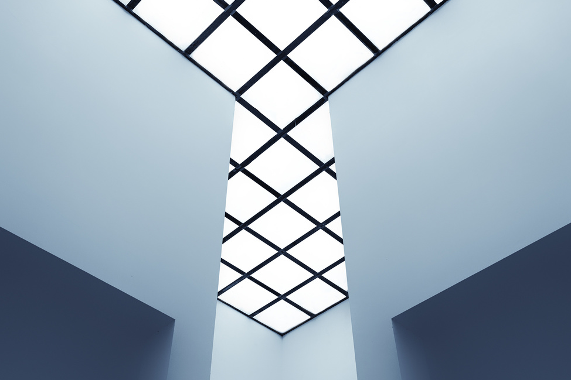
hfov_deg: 49.6
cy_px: 194
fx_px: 618
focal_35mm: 39
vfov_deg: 34.2
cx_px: 283
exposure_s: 1/320
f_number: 8
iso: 320
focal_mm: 38
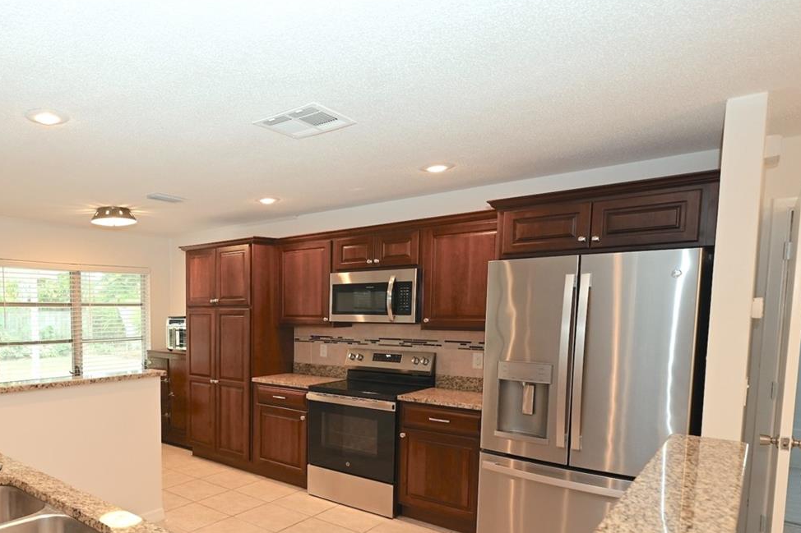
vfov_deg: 52.6
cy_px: 347
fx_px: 530
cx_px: 220
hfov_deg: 70.2
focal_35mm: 24
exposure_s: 1/60
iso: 500
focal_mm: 14.5
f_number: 4
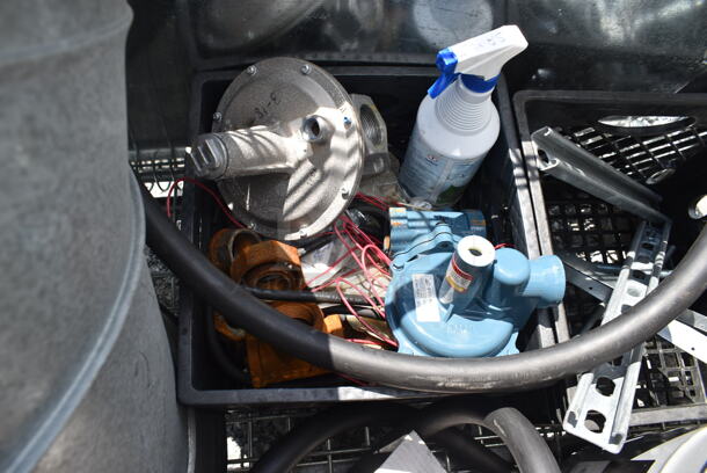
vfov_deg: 48.0
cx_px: 354
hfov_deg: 67.3
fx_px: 531
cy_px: 236
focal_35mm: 27
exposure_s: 1/125
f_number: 7.1
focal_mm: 18
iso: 100
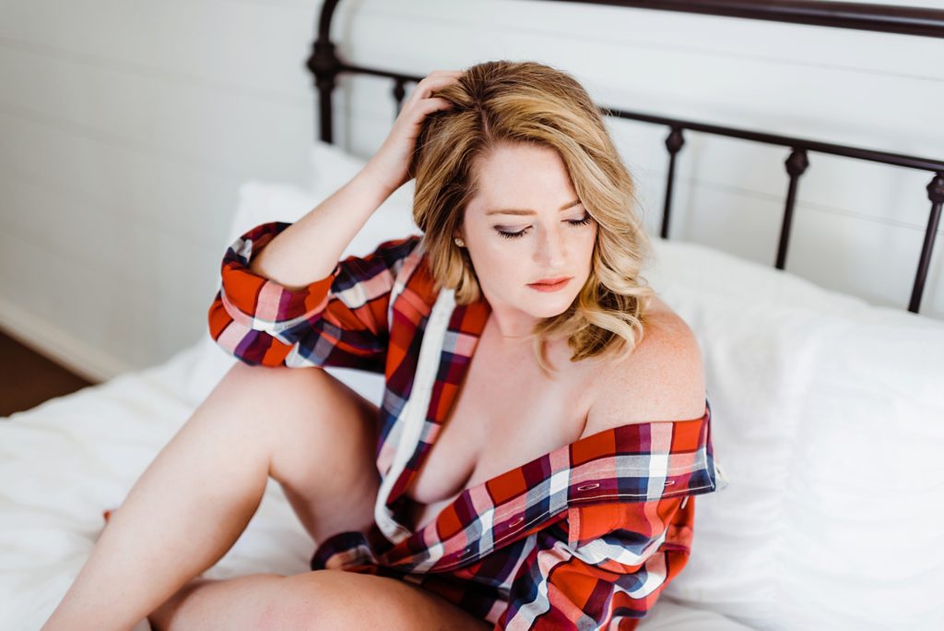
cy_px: 316
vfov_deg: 37.9
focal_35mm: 35
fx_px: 918
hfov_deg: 54.4
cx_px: 472
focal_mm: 35
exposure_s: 1/320
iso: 100
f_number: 1.4
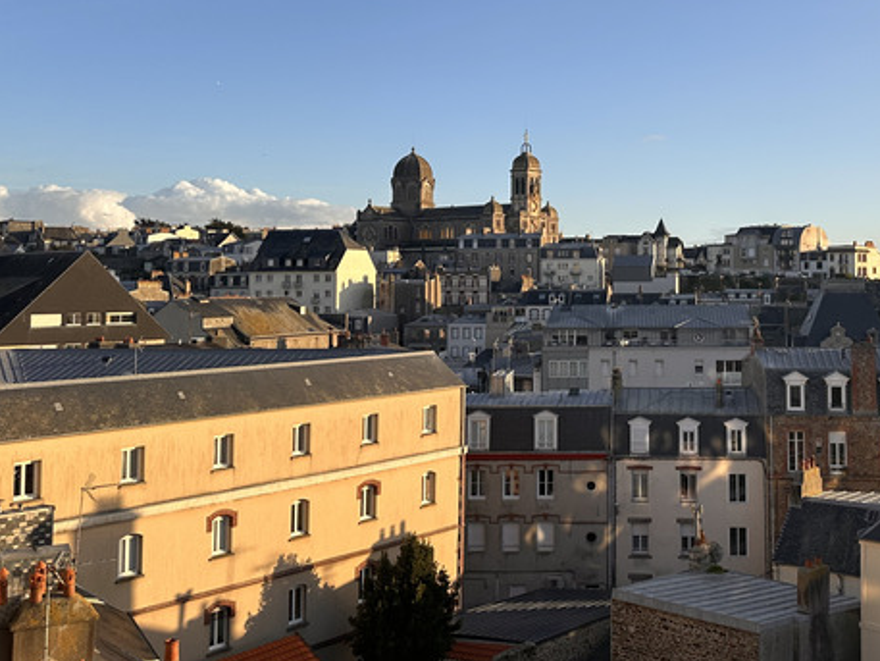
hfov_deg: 43.7
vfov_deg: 34.1
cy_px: 227
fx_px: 1068
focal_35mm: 42
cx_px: 628
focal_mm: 6.86
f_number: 1.78
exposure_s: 1/2660
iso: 80
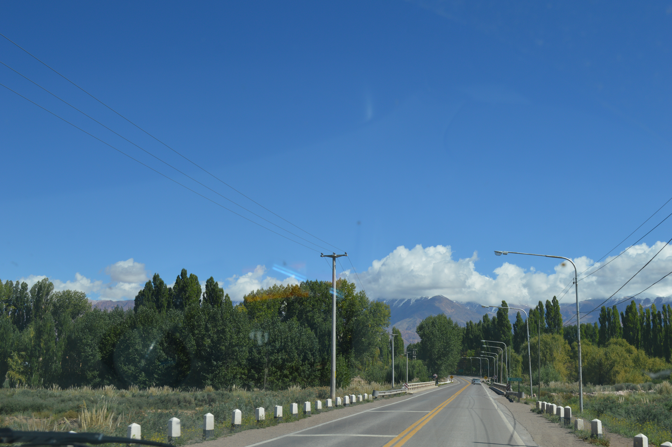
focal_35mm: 42
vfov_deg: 31.8
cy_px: 224
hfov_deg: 46.4
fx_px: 783
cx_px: 336
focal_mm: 28
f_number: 8
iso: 100
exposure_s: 1/250
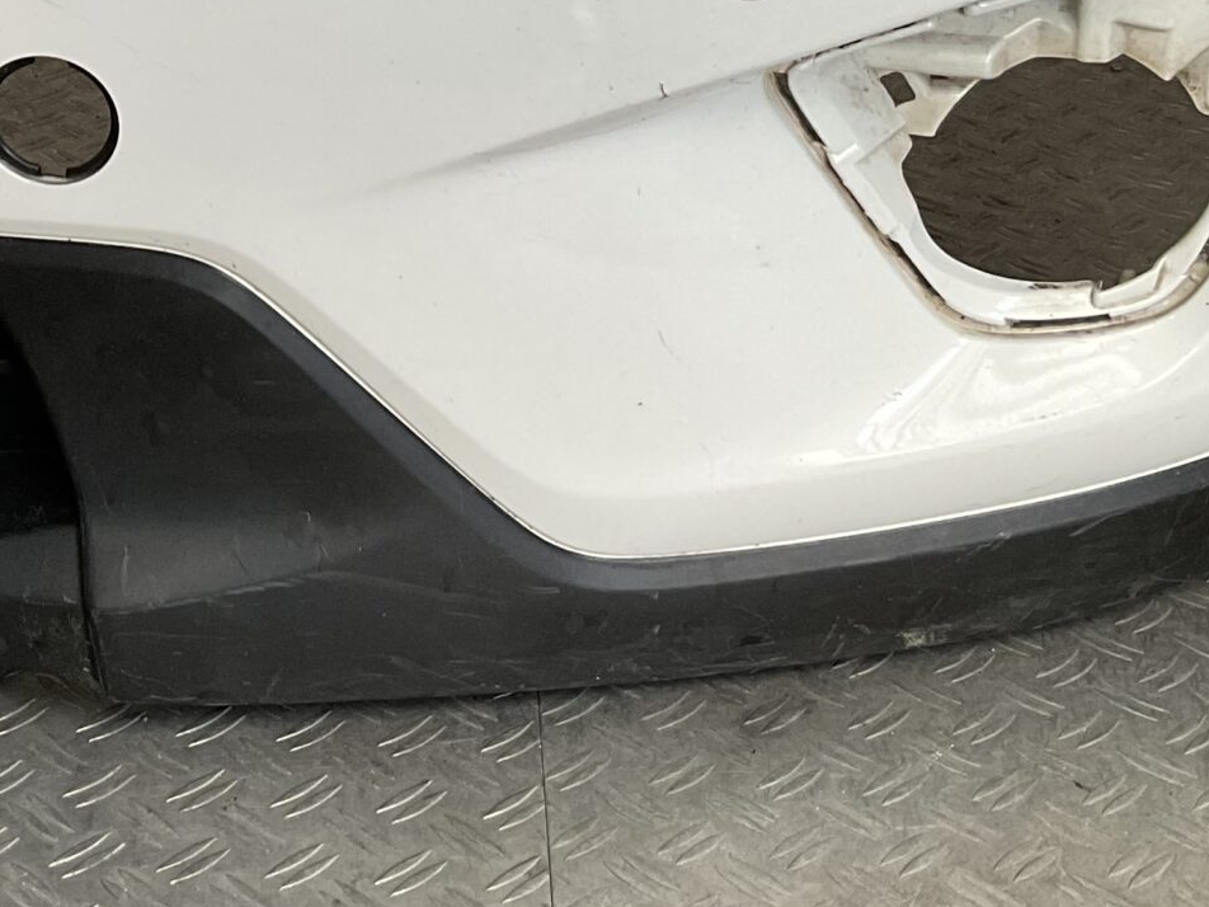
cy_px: -114
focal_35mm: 78
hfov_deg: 24.1
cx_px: 58
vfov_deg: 18.1
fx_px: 2724
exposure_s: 1/100
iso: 40
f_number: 1.8
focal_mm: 3
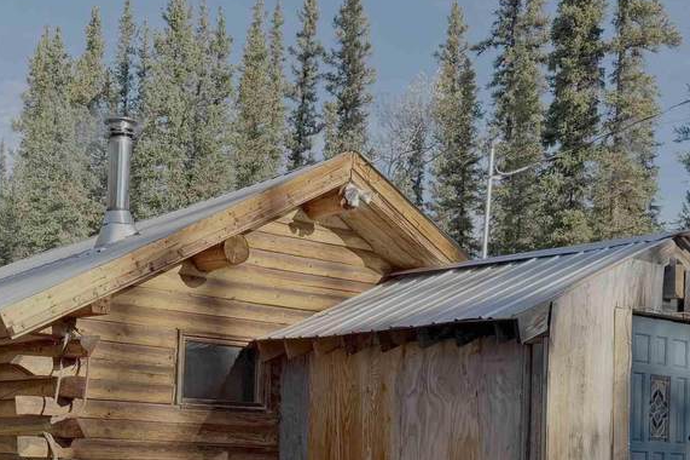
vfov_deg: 23.5
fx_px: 1073
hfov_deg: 35.4
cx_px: 245
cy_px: 413
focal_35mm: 56
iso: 80
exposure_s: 1/1678
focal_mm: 6.76
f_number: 1.78
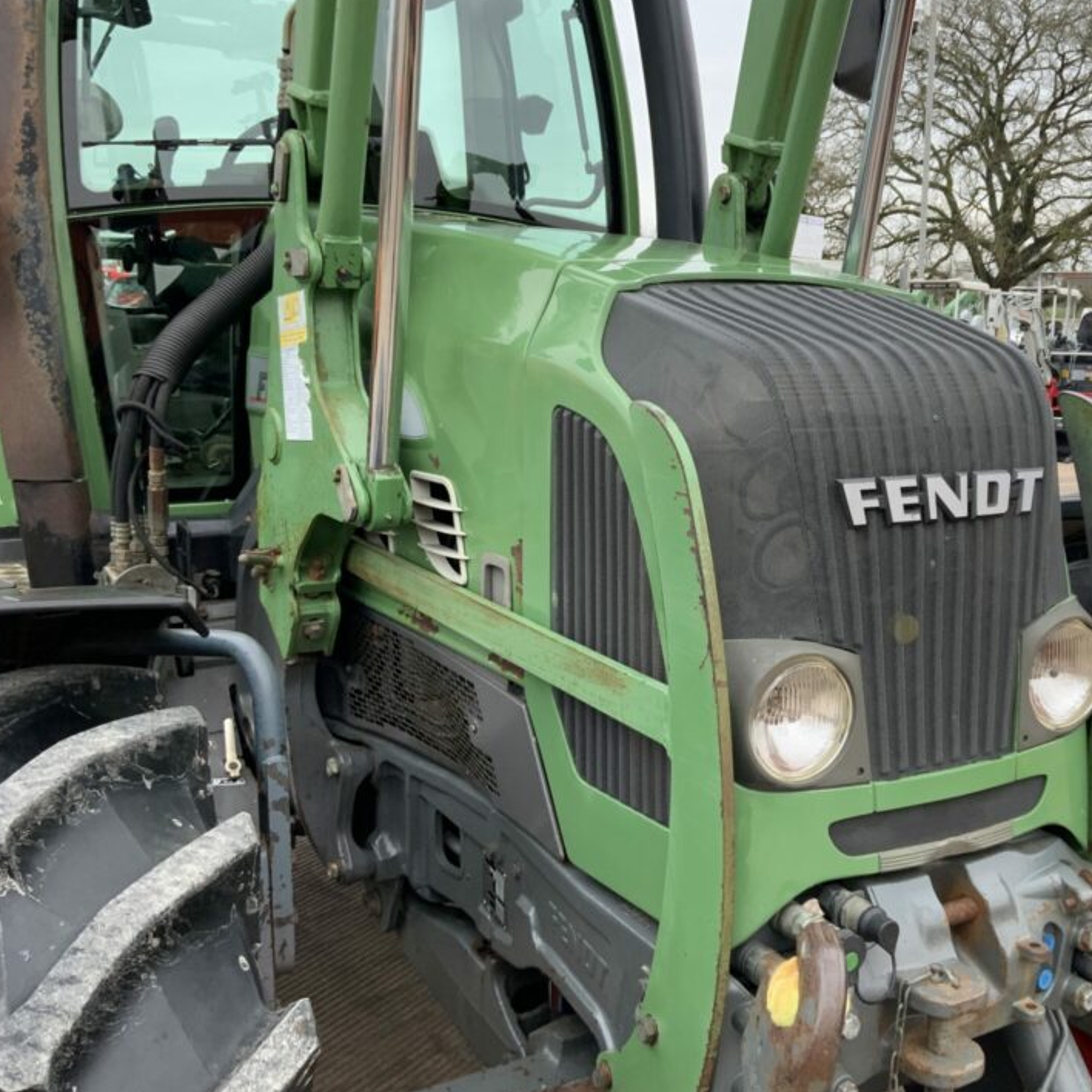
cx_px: 699
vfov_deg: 44.9
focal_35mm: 37
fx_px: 1321
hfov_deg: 44.5
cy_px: 531
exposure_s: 1/122
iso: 32
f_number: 1.8
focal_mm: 3
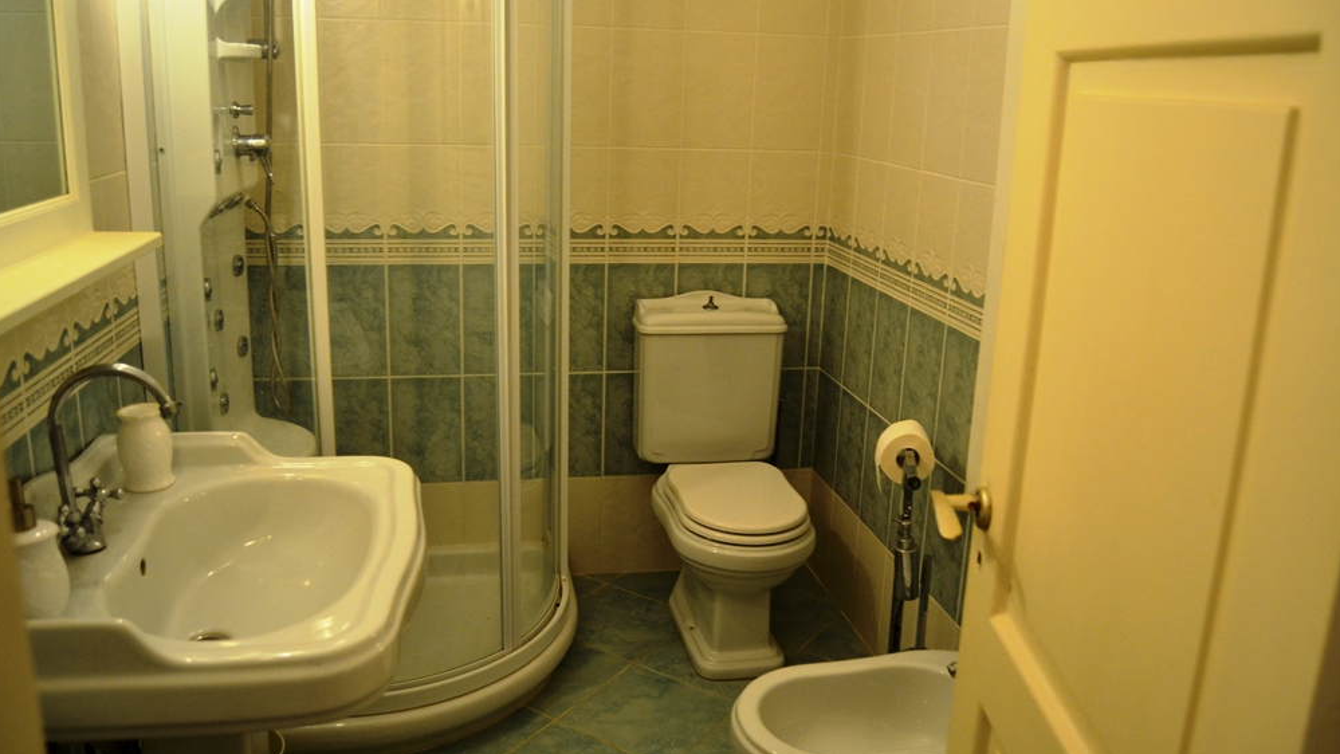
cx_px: 659
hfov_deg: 66.1
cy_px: 349
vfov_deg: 40.2
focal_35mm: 29
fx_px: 1030
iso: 800
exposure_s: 1/25
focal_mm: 18
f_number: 3.5
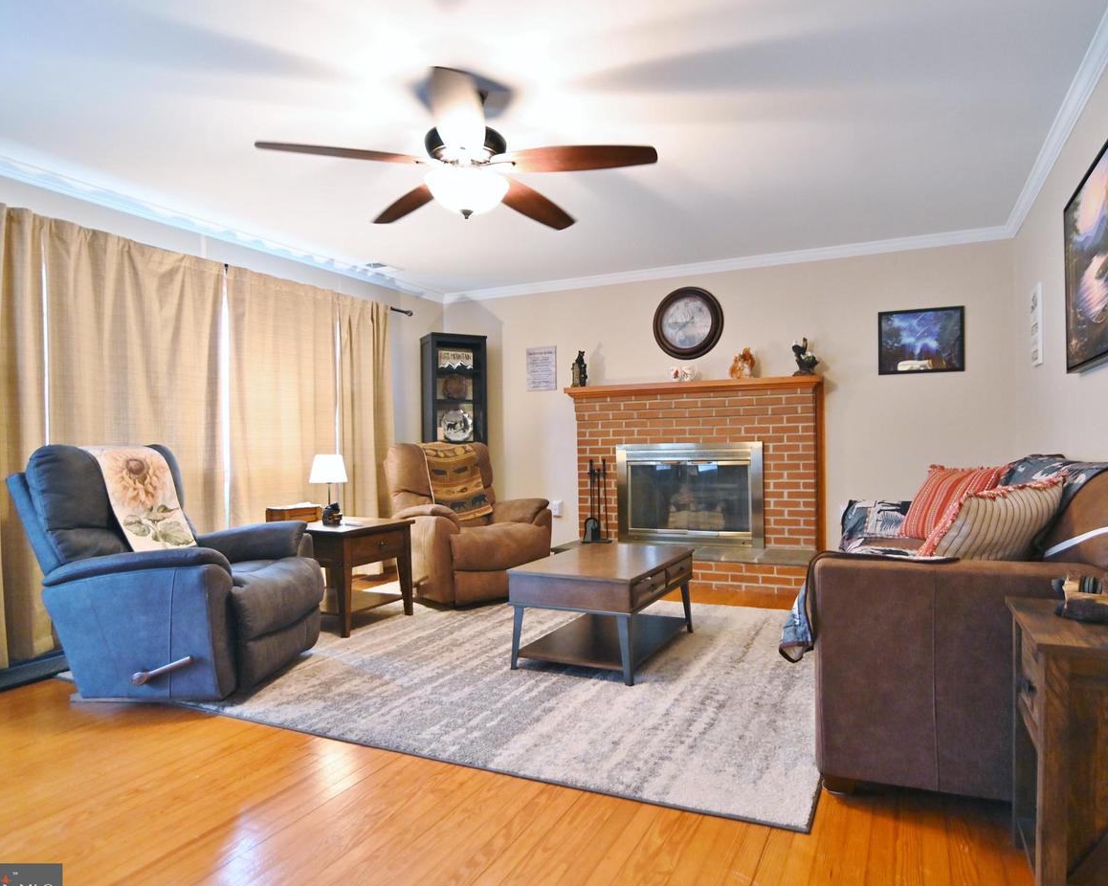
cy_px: 454
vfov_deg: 65.5
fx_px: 689
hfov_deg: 77.5
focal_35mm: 21
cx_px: 603
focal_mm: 18
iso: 3200
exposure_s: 1/100
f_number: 2.8
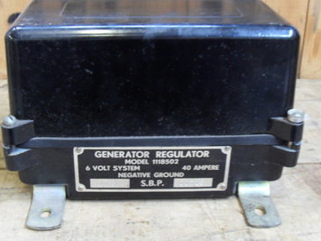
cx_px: 134
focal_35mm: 54
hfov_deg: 35.4
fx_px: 501
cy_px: 130
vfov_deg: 27.0
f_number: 3.5
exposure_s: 1/3
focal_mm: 6.6
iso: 200
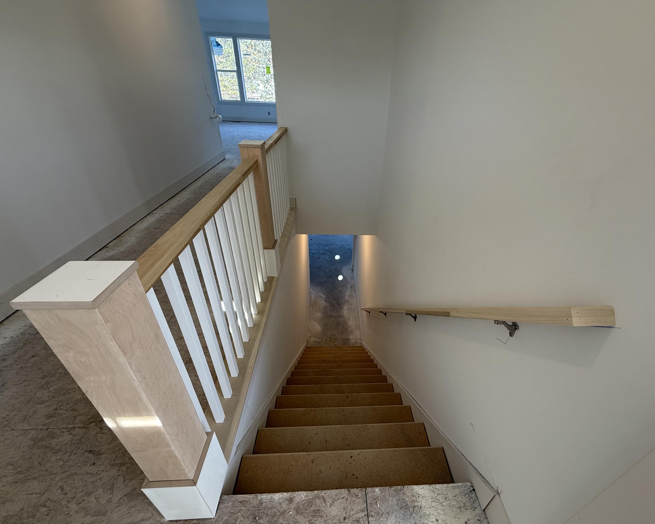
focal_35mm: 15
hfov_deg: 96.6
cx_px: 354
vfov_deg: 84.0
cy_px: 263
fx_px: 291
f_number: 2.2
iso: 80
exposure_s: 1/120
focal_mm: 2.22
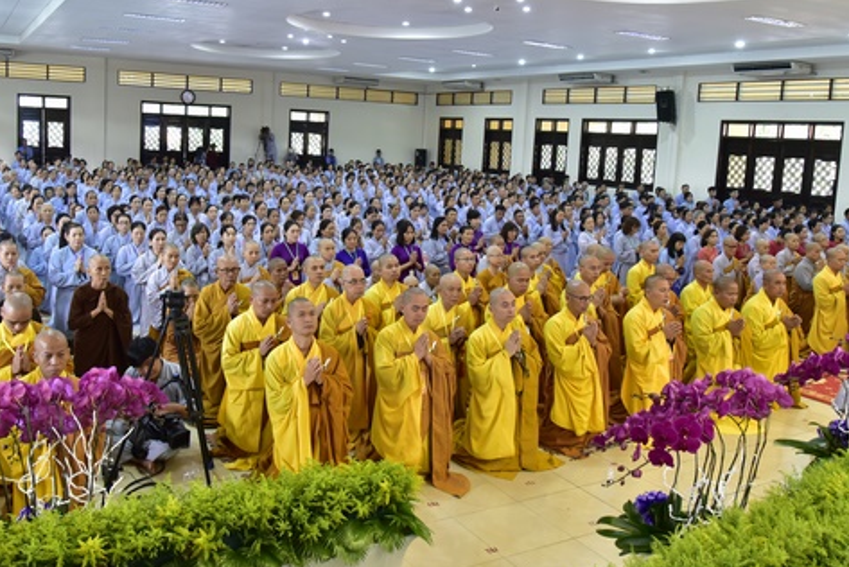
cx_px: 381
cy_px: 231
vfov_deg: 39.9
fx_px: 779
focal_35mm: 33
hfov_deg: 57.1
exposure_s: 1/30
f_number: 5.6
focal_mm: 24
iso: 1600
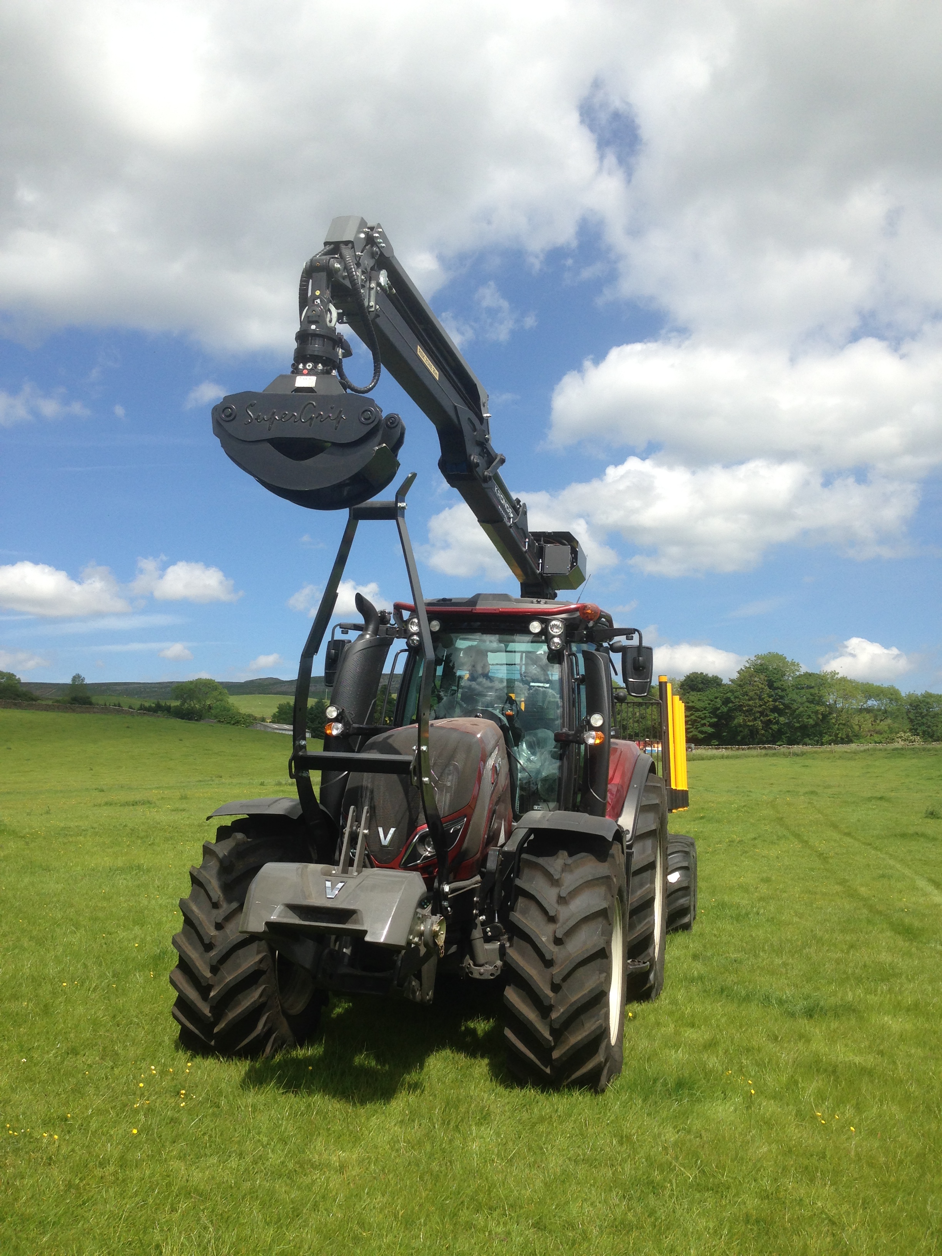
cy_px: 628
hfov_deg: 42.9
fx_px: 1197
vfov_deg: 55.4
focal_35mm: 33
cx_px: 471
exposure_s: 1/1642
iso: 50
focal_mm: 4.12
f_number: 2.4
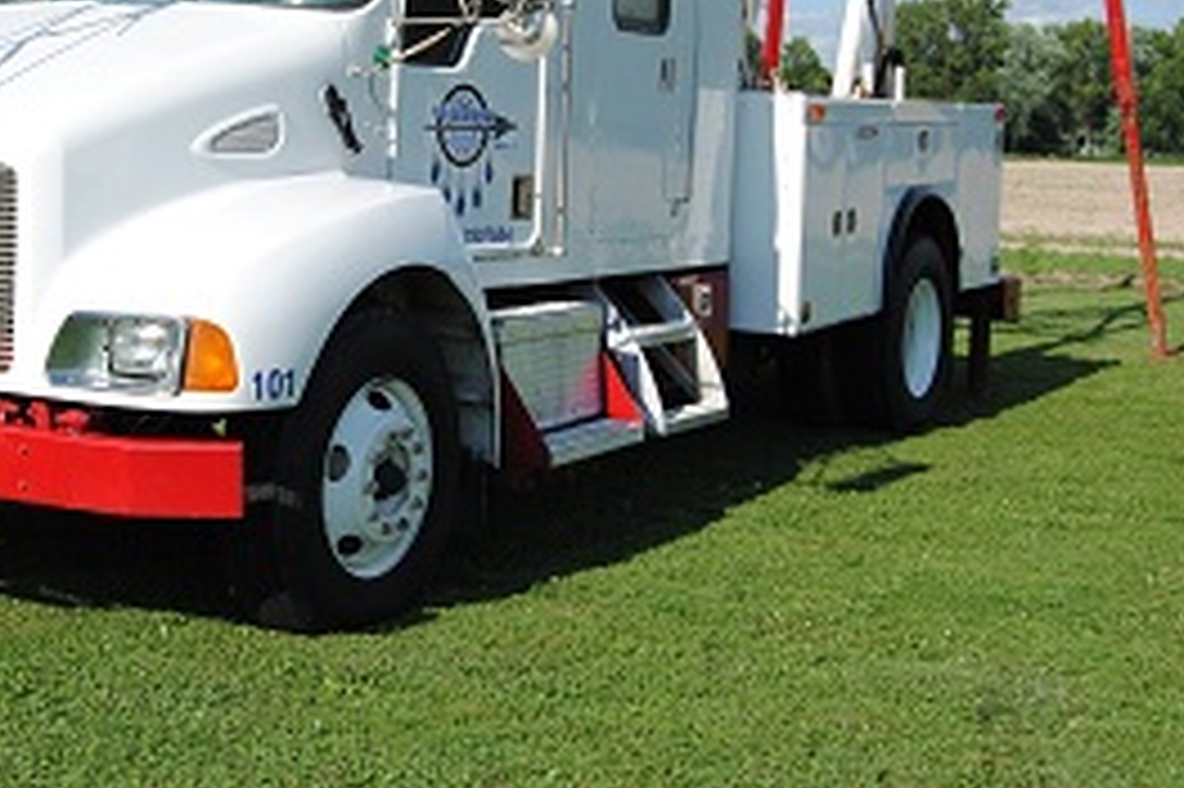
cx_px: 329
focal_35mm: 64
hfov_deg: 31.0
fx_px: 2103
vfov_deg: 21.1
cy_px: 245
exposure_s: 1/320
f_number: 9
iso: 100
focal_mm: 28
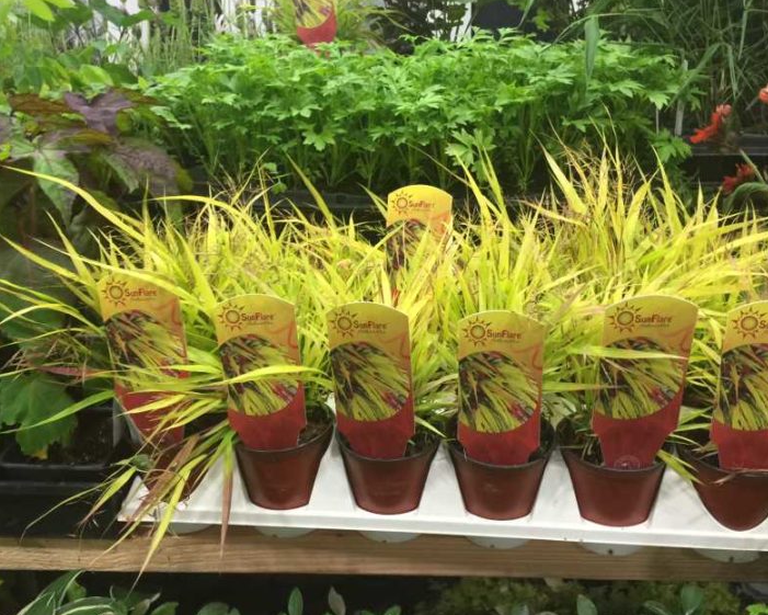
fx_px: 705
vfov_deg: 47.1
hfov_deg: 57.1
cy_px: 304
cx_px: 402
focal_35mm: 31
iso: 80
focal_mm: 4.15
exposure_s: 1/15
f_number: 2.2
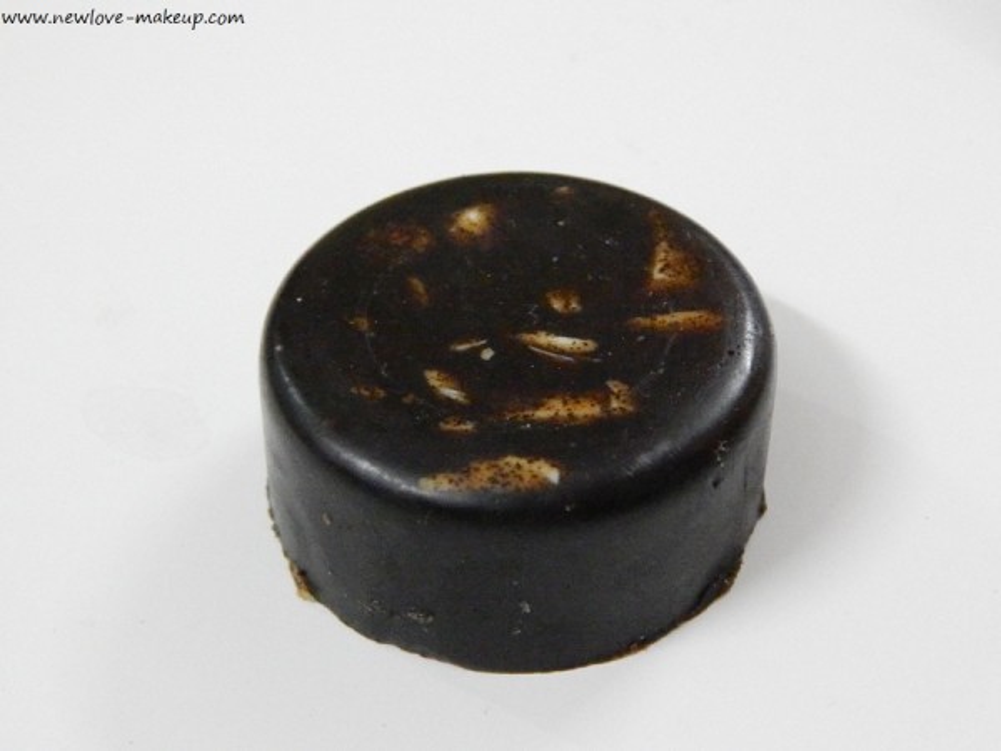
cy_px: 376
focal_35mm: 61
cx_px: 500
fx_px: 1764
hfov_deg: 31.7
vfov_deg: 24.0
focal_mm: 10.9
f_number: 4
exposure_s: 1/40
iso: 3200
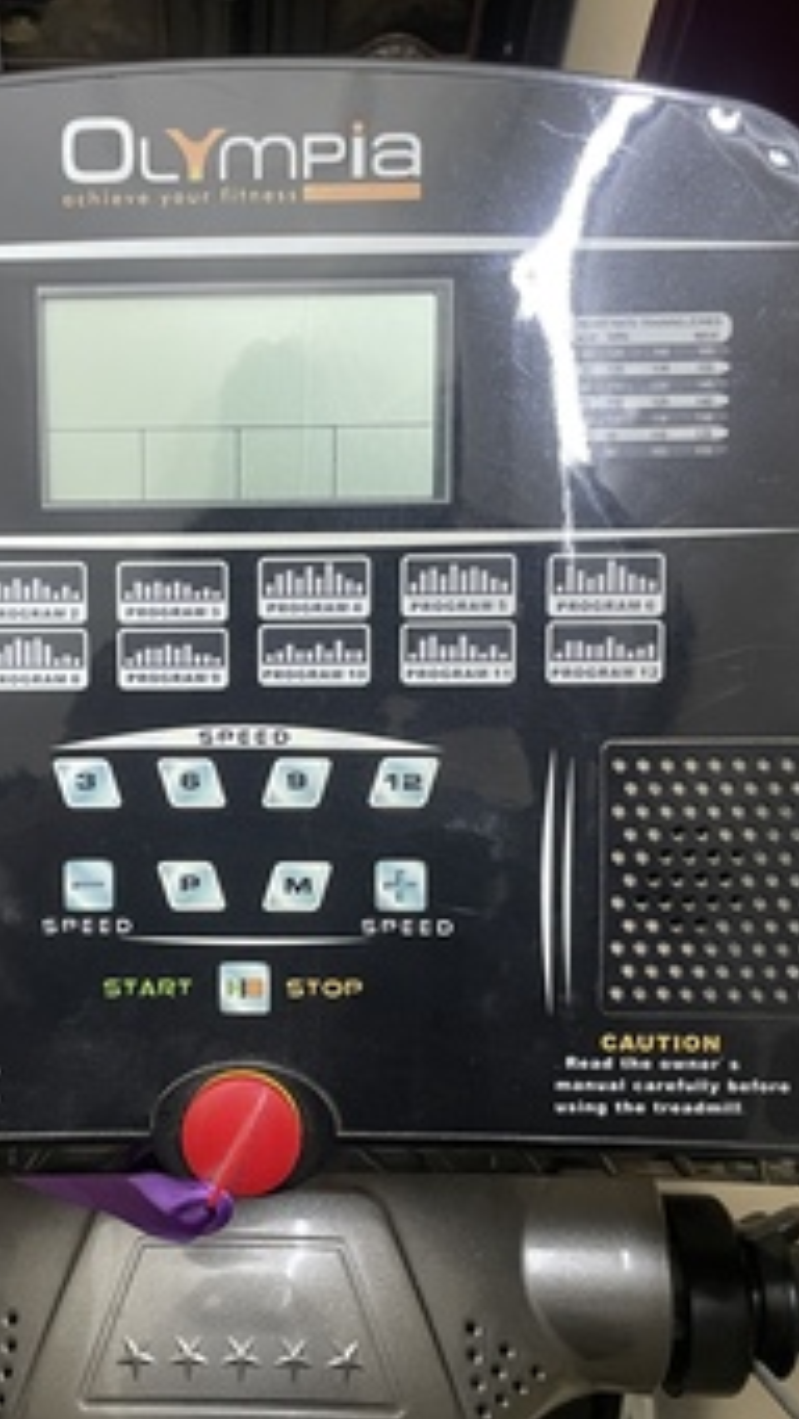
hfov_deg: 30.6
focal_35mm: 38
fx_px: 1430
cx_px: 177
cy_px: 710
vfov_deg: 52.8
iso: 200
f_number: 1.6
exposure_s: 1/50
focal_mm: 4.2
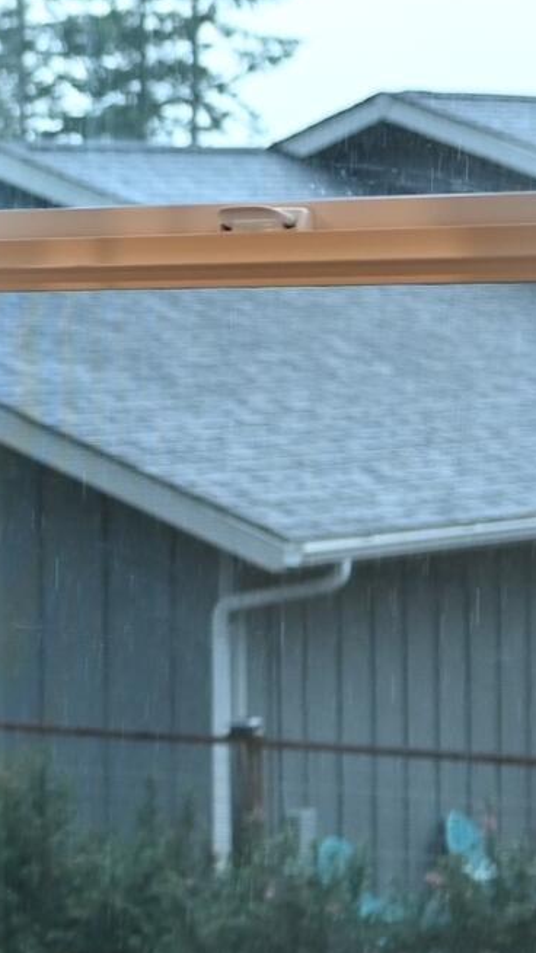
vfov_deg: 12.8
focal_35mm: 168
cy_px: 456
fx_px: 4244
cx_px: -1374
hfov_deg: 6.3
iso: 400
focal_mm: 35
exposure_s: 1/160
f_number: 2.8
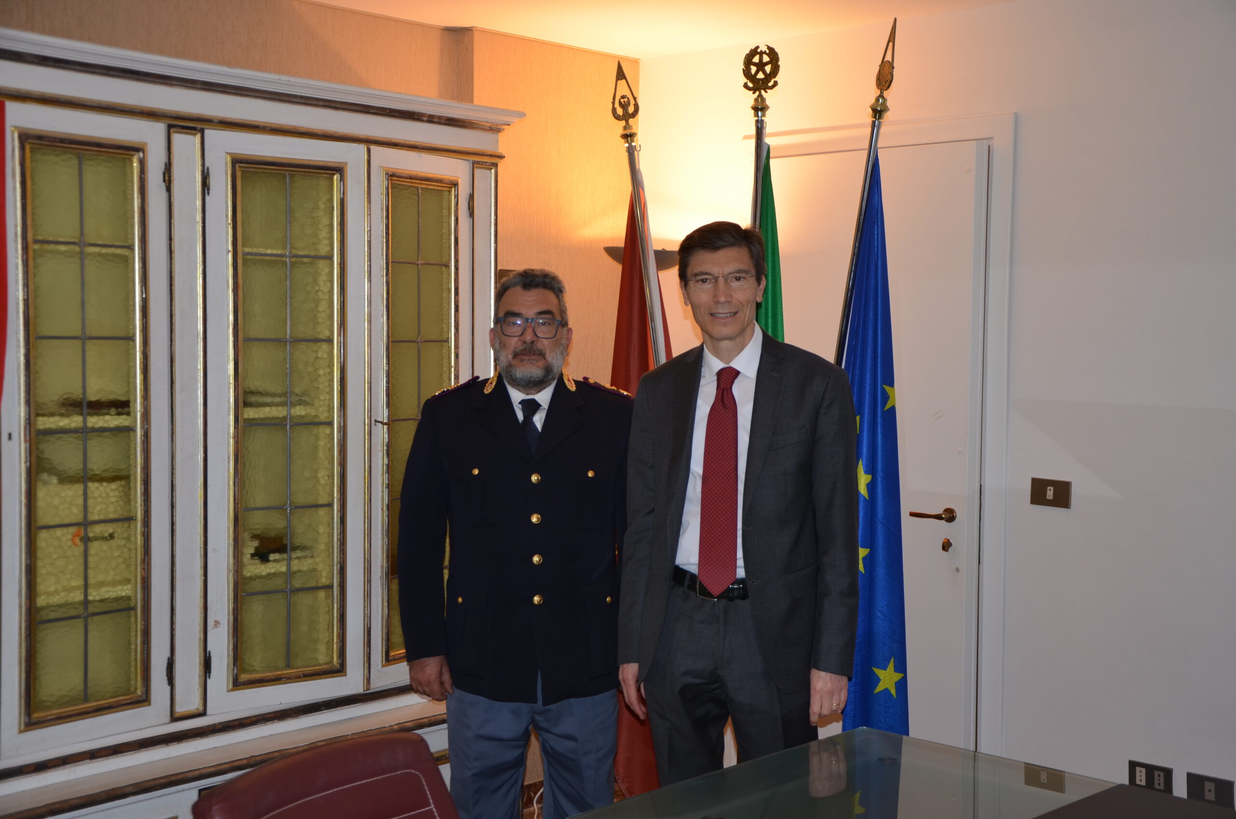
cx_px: 618
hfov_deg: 41.2
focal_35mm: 48
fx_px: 1645
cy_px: 410
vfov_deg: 28.0
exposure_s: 1/60
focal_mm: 32
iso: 200
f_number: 4.2
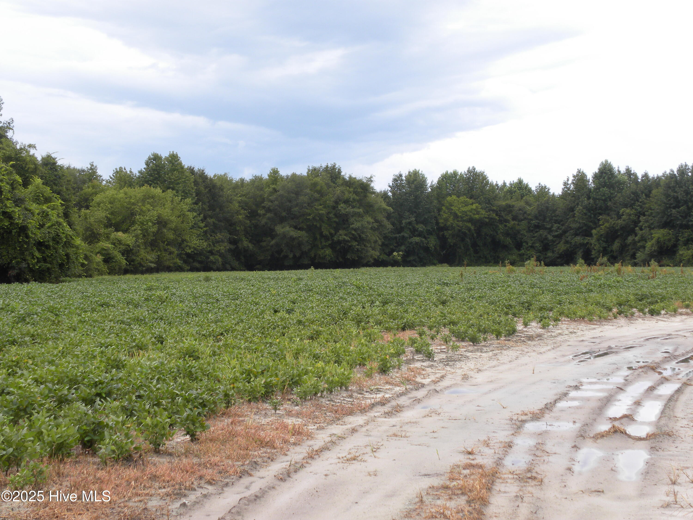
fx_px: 1501
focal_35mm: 75
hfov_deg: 26.0
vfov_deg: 19.6
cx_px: 346
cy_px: 260
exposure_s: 1/110
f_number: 4
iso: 64
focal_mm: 13.4
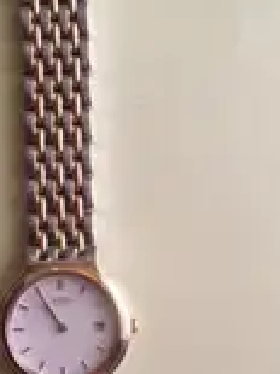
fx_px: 810
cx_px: 53
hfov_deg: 19.4
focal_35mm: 75
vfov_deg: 25.1
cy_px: 347
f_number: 2.2
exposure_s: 1/25
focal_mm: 4.15
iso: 200
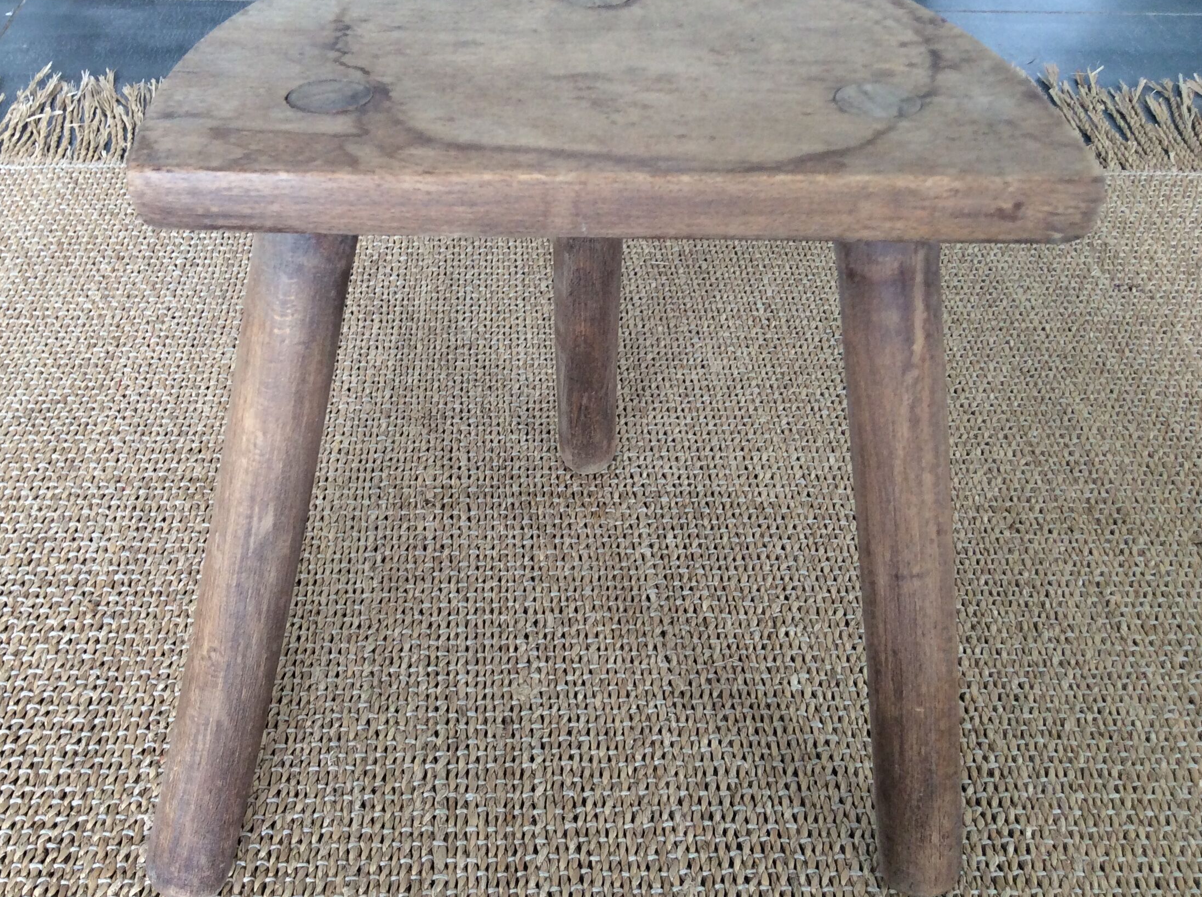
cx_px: 501
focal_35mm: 38
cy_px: 456
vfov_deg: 37.6
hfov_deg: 48.8
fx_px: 1317
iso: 50
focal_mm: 3.3
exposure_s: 1/25
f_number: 2.4
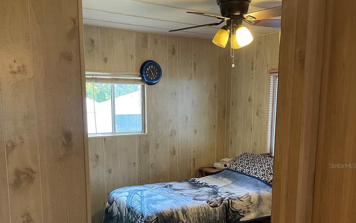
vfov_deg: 33.8
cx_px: 178
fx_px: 359
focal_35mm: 37
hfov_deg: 52.7
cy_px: 166
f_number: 1.6
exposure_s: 1/60
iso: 400
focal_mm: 4.2
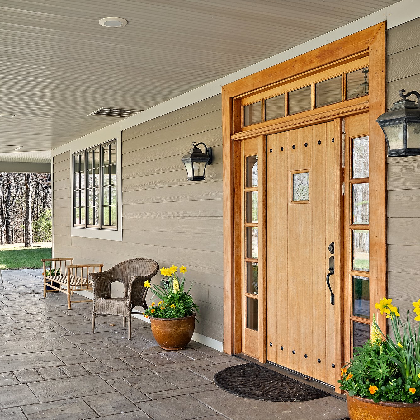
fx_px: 549
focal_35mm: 40
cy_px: 210
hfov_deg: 41.3
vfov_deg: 41.9
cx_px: 141
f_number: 8
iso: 640
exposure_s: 1/20
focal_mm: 31
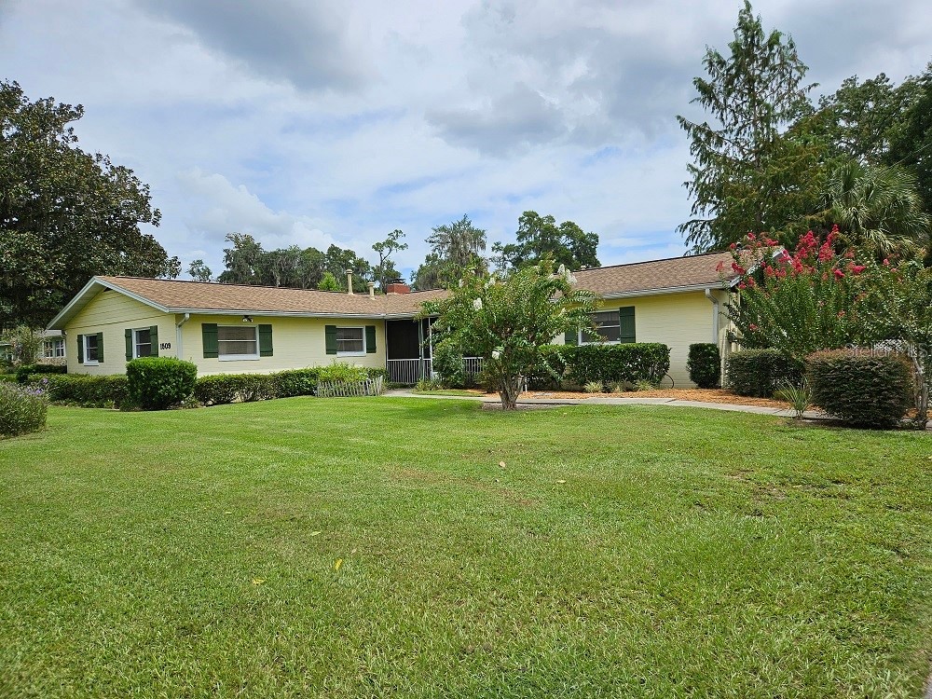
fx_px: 619
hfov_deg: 73.9
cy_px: 350
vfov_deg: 58.9
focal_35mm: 23
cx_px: 466
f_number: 1.8
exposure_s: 1/3134
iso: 25
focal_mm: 5.4
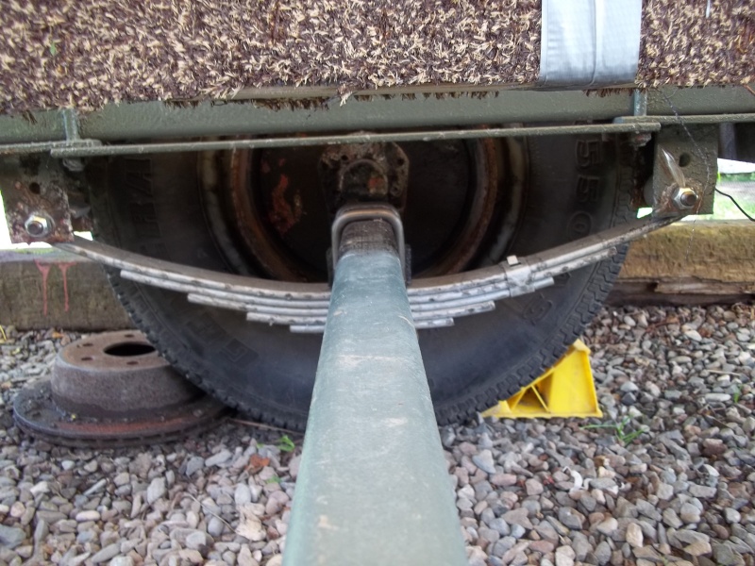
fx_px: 698
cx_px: 378
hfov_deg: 56.8
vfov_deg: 44.2
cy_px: 283
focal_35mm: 32
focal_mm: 5.7
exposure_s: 1/40
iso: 64
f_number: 2.9
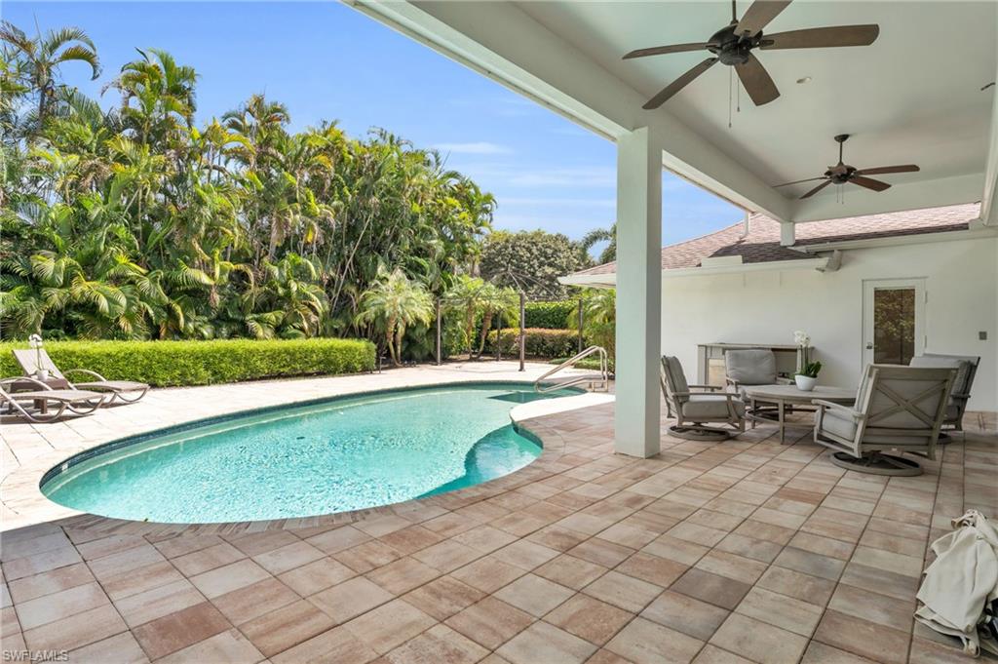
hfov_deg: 87.0
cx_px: 499
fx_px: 526
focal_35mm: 19
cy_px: 332
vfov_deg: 64.5
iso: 200
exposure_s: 1/400
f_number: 9
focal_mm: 19
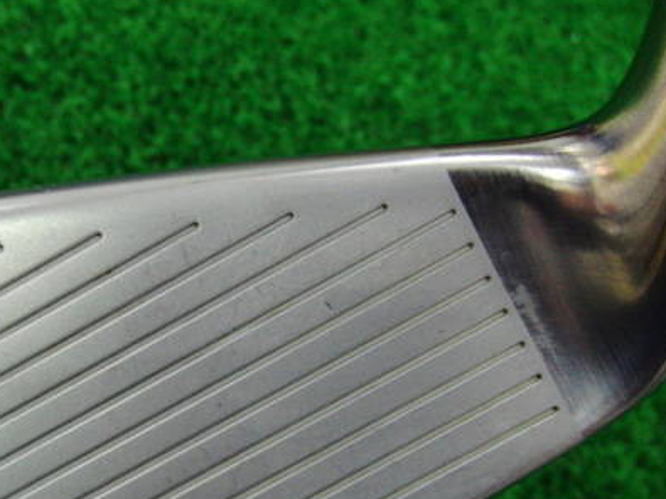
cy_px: 371
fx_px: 1154
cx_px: 165
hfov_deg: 31.6
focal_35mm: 60
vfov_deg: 24.2
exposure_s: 1/50
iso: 400
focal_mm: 6.42
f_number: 3.6
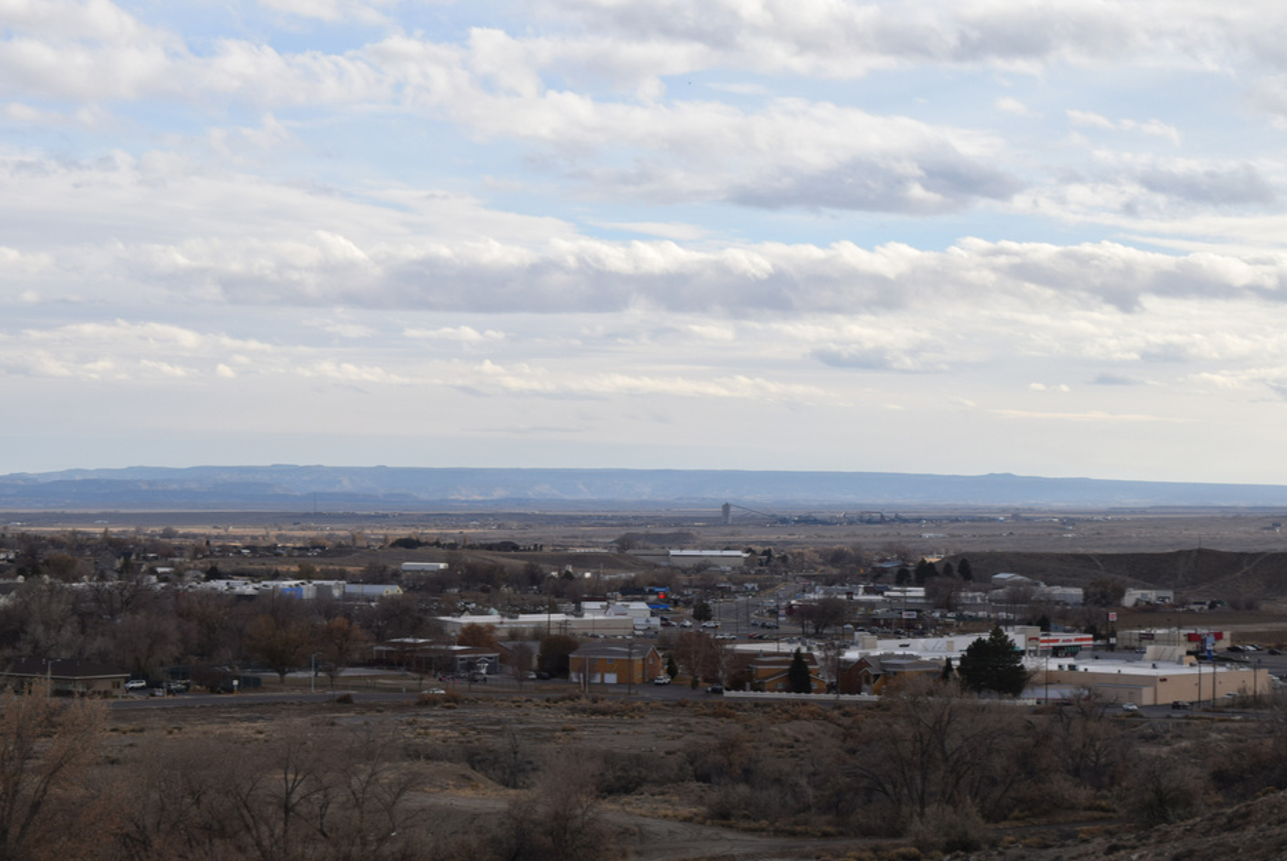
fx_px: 3240
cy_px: 451
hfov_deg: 22.5
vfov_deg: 15.1
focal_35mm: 91
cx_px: 610
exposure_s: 1/200
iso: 100
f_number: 9
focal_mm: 55
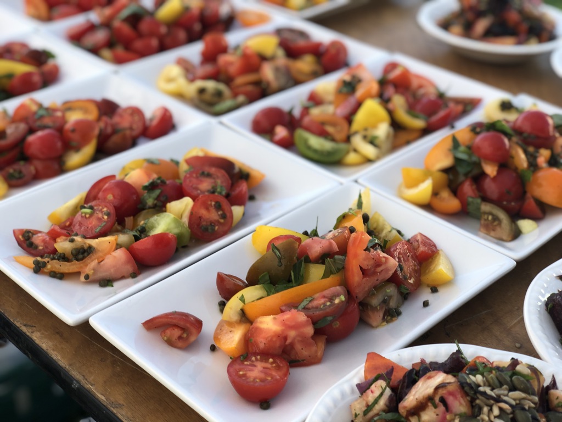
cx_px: 281
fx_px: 844
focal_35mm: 52
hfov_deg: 36.8
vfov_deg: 28.0
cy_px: 211
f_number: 2.4
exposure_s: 1/183
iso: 16
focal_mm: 6
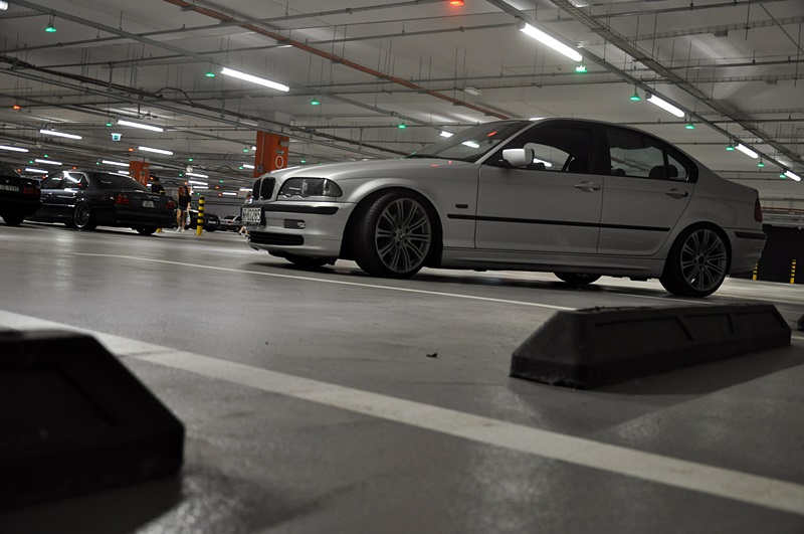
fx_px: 836
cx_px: 402
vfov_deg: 35.4
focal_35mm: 38
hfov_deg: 51.3
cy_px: 267
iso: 800
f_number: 4
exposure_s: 1/40
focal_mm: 25
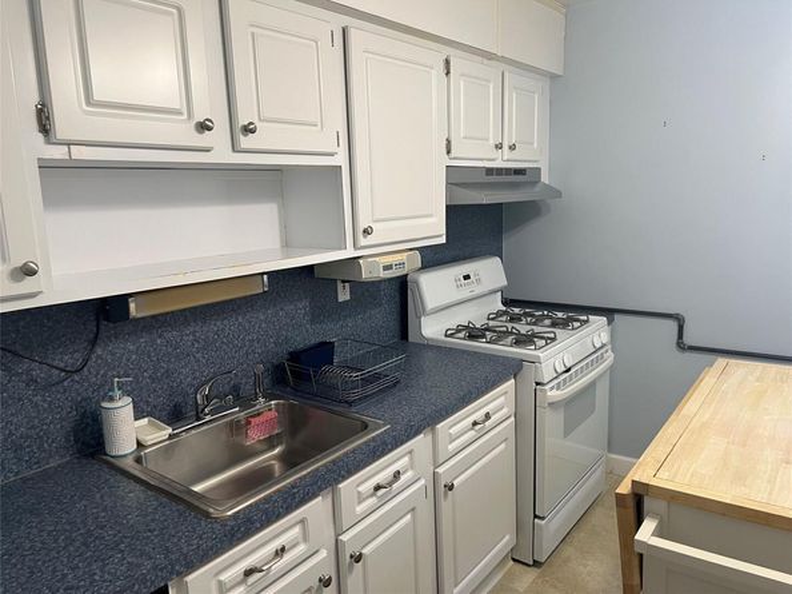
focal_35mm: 26
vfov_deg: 53.0
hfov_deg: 67.3
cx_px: 396
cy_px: 297
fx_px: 595
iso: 80
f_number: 1.5
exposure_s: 1/60
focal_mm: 5.7
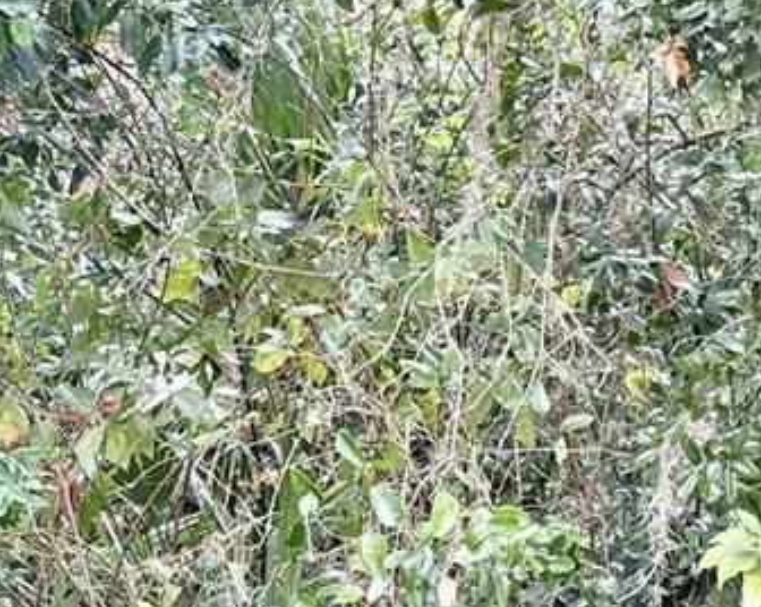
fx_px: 3217
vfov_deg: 10.8
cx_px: 725
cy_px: 279
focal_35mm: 143
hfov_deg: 13.3
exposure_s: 1/191
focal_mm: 6.76
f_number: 1.78
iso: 160
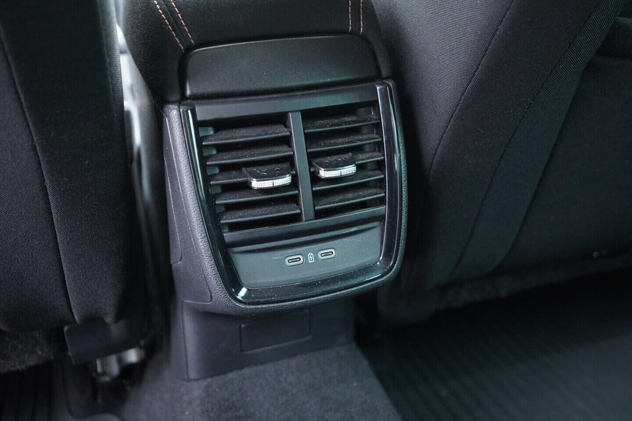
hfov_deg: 53.1
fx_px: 632
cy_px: 210
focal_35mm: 36
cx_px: 316
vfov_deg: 36.9
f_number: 2.8
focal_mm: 24
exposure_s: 1/40
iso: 4000
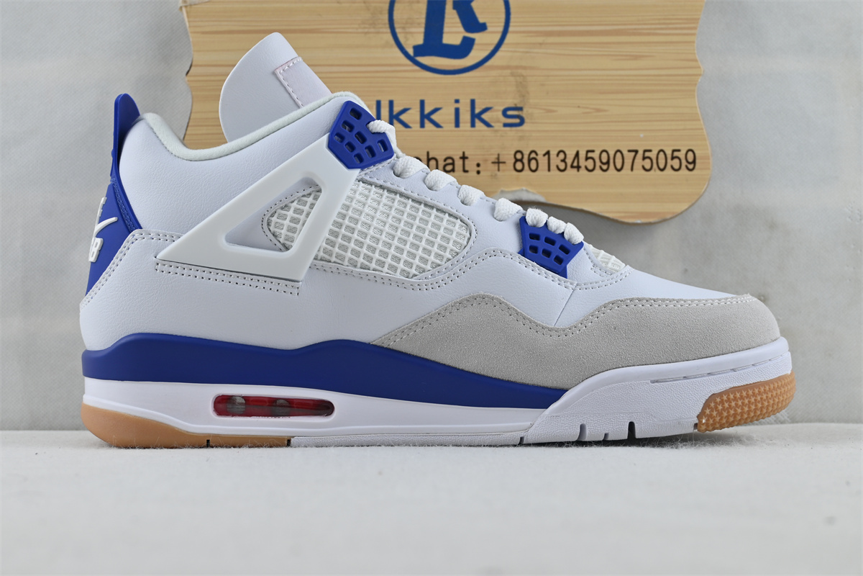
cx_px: 432
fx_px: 1097
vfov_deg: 29.4
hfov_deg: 43.0
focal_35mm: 46
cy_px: 288
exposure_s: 1/60
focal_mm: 30.5
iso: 100
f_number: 4.8
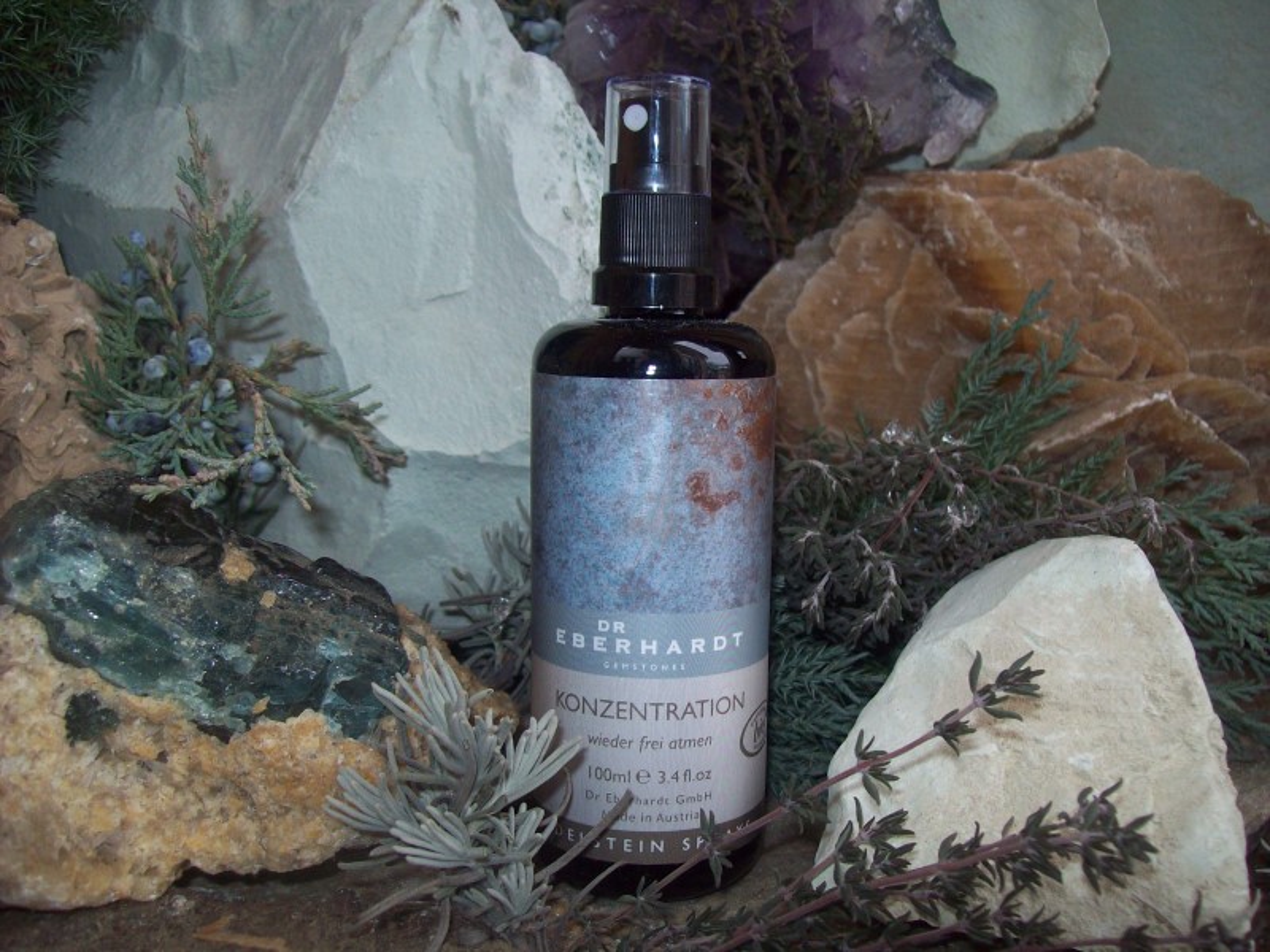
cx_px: 635
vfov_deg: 39.7
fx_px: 1321
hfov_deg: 51.4
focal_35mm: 36
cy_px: 476
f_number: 2.7
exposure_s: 1/64
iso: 80
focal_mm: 6
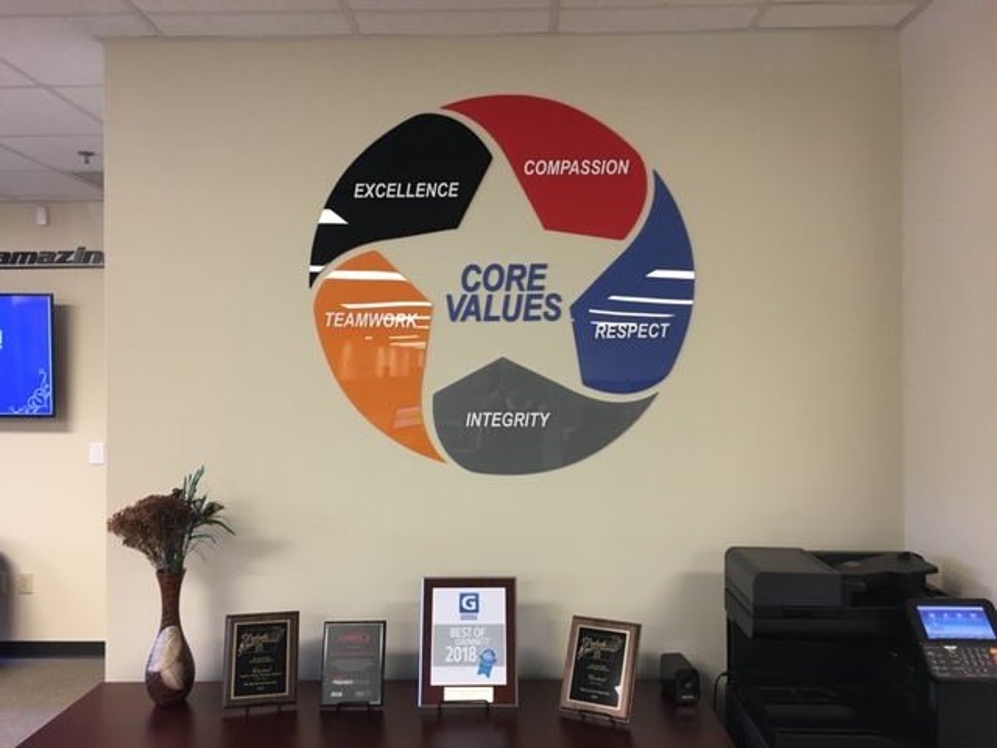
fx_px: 835
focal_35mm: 29
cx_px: 498
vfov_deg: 48.2
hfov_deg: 61.7
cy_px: 374
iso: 100
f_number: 2.2
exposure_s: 1/30
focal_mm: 4.15
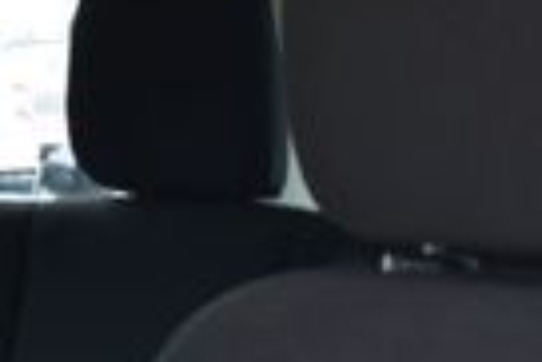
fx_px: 1914
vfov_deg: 10.8
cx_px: 96
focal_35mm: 127
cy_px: 231
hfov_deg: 16.0
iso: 1250
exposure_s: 1/15
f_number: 6.3
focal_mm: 18
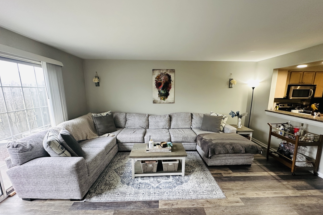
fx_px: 135
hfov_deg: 100.4
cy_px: 115
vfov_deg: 77.2
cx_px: 164
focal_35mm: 15
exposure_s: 1/60
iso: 320
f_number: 2.2
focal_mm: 2.22
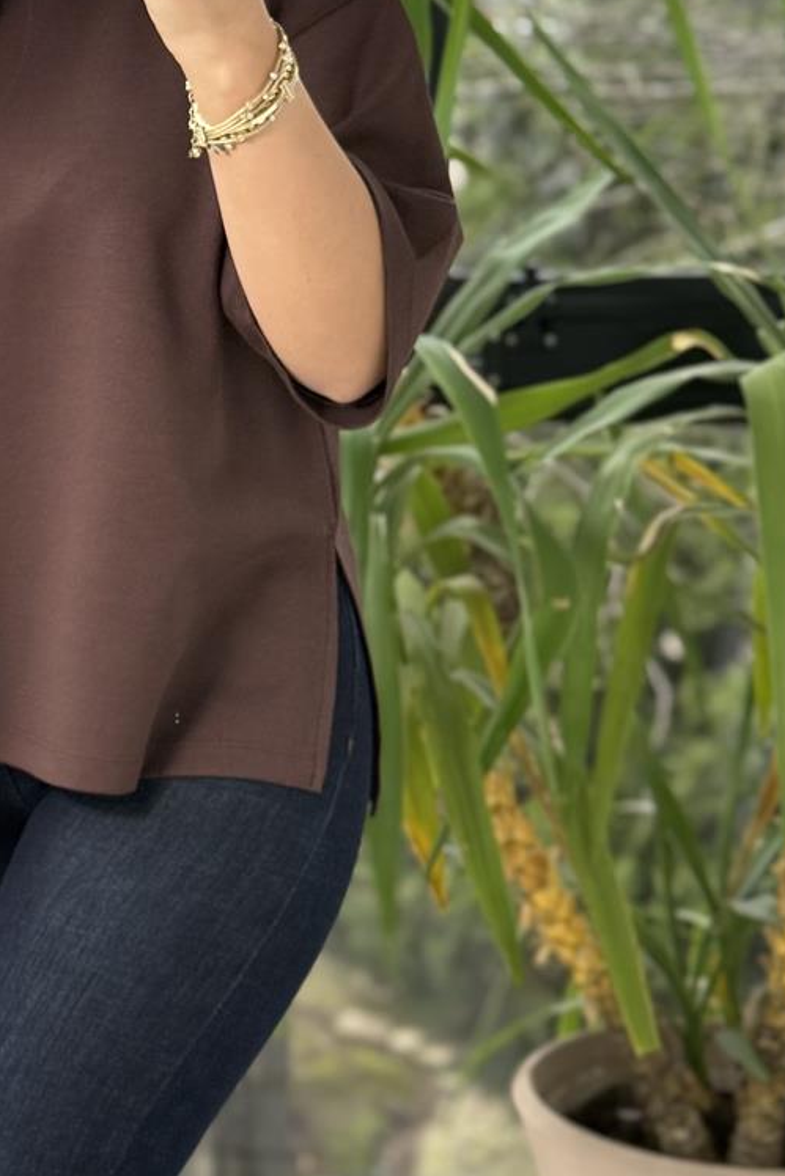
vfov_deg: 22.6
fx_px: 2909
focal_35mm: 89
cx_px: 79
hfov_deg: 15.2
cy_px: 276
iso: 80
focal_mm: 6.76
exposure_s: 1/248
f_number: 1.78
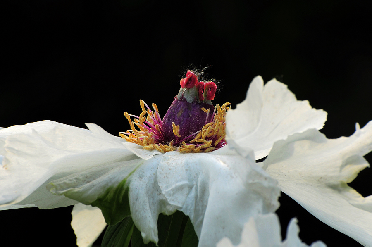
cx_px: 186
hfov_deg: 4.6
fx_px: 4645
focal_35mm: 450
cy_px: 124
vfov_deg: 3.0
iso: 200
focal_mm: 300
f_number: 16
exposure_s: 1/60
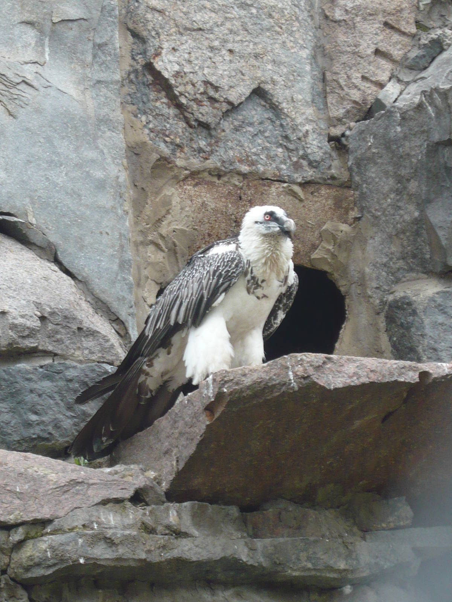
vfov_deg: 12.3
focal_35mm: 160
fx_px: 2786
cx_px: 226
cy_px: 301
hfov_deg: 9.3
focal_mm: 16.5
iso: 160
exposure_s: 1/125
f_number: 5.1
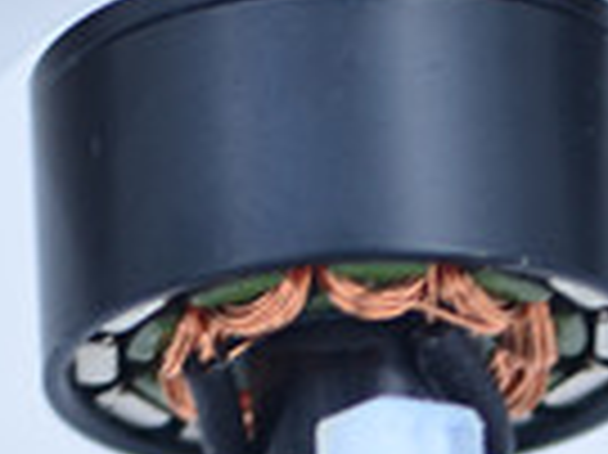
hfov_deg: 2.9
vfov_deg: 2.2
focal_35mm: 681
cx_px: 378
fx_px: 11951
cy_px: 303
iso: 100
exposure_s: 1/60
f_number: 5.6
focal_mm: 80
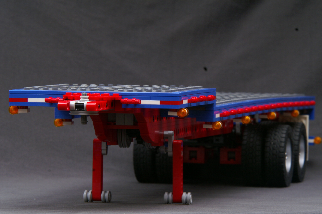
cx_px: 161
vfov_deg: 6.5
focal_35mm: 210
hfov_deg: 9.8
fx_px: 1877
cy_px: 107
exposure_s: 1/3
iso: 400
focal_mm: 140
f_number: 22
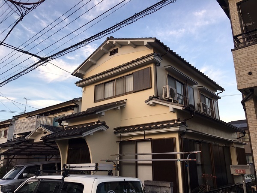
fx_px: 215
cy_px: 96
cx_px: 128
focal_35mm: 29
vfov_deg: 48.2
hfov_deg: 61.7
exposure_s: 1/120
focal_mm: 4.15
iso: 25
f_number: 2.2
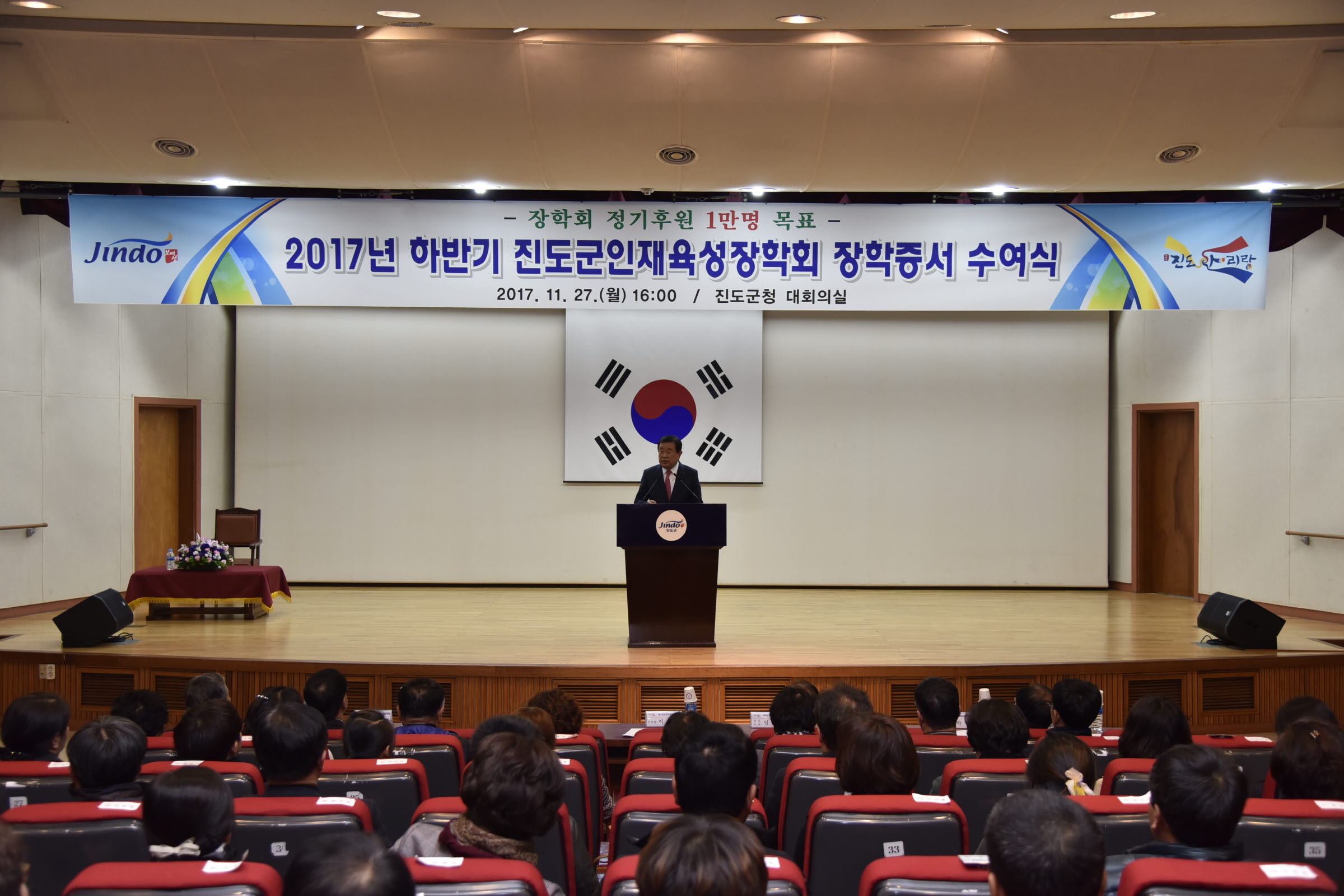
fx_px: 1419
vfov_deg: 35.1
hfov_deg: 50.7
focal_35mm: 38
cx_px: 672
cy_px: 448
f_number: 4
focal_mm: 38
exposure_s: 1/125
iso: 800
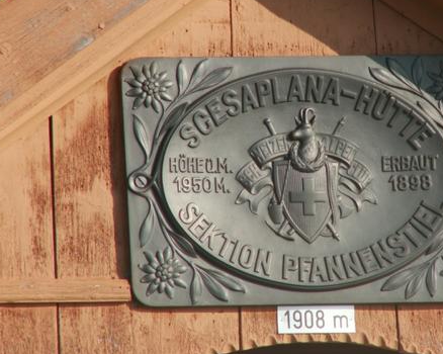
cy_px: 148
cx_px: 307
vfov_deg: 2.6
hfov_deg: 3.2
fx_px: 7850
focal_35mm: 599
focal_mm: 69.45
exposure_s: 1/400
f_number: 4.5
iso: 50
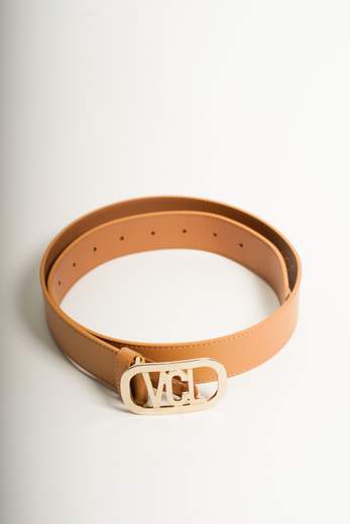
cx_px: 175
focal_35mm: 85
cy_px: 262
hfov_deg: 16.1
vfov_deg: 23.9
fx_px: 1239
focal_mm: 85
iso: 640
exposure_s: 1/200
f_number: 7.1
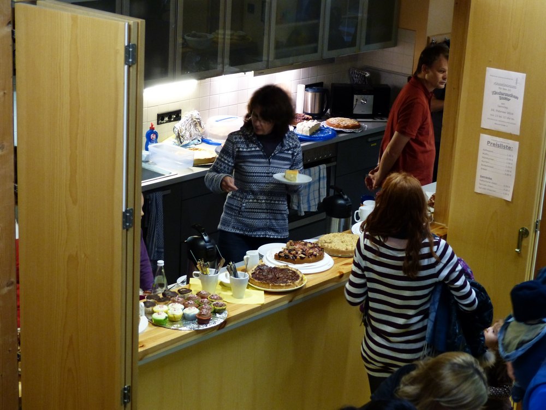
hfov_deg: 27.0
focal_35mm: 72
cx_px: 273
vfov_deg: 20.4
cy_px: 205
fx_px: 1136
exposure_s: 1/30
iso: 400
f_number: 2.8
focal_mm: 13
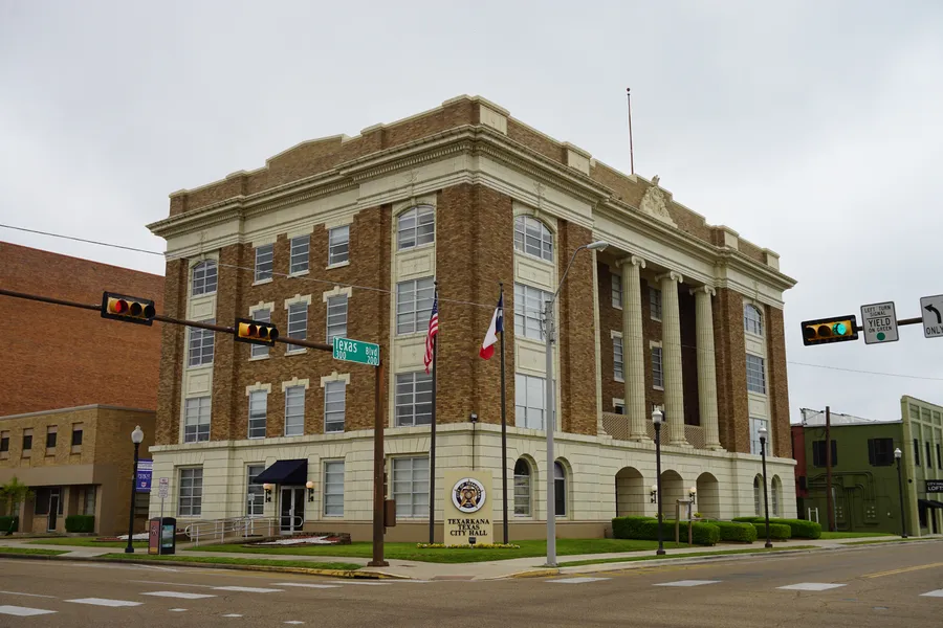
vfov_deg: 35.5
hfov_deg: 51.3
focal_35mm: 38
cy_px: 314
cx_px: 472
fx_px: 982
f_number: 8
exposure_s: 1/100
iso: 100
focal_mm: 25
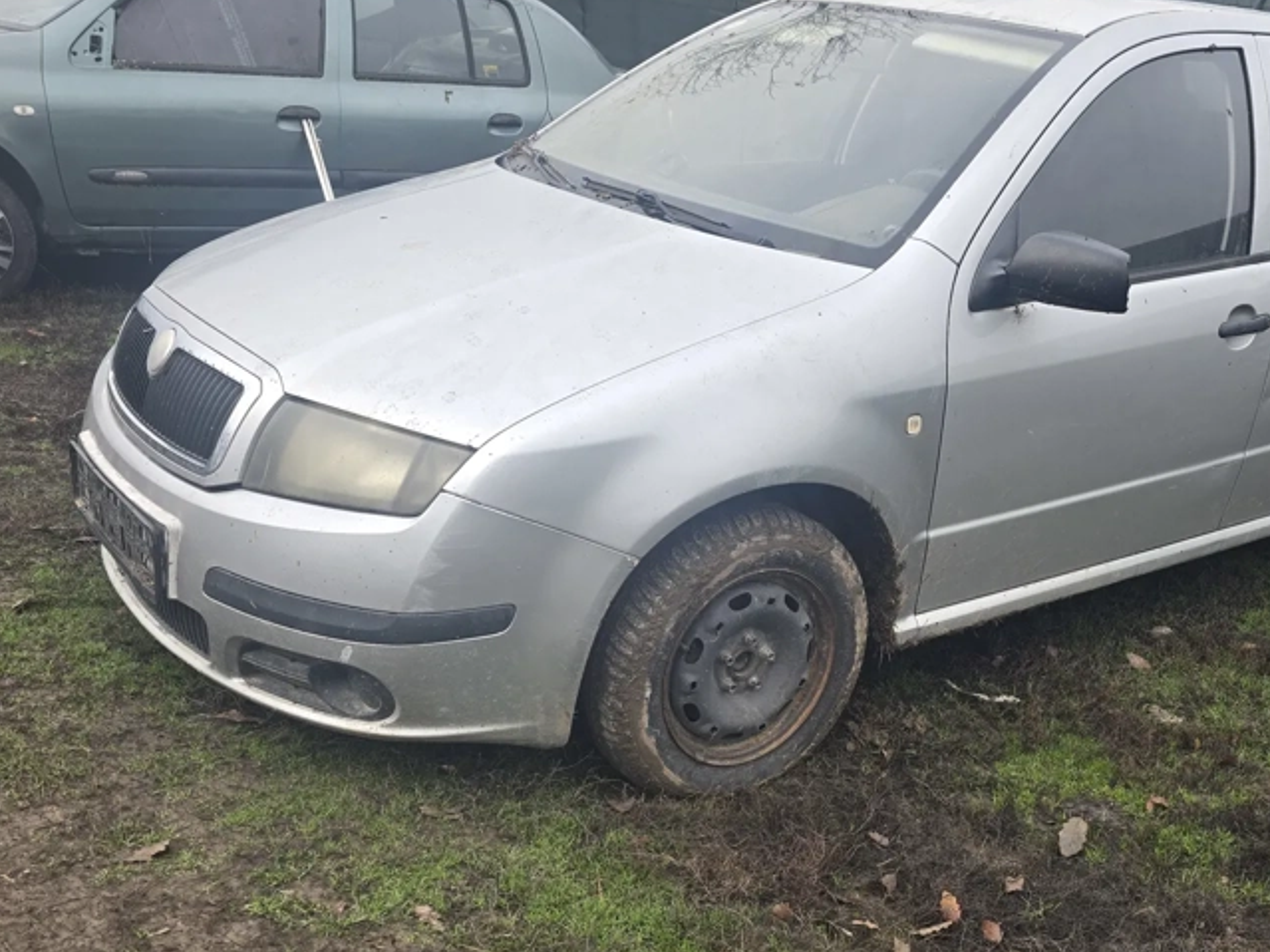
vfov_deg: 38.9
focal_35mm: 36
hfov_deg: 50.3
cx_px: 863
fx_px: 1321
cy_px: 684
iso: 16
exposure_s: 1/180
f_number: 1.7
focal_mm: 6.3
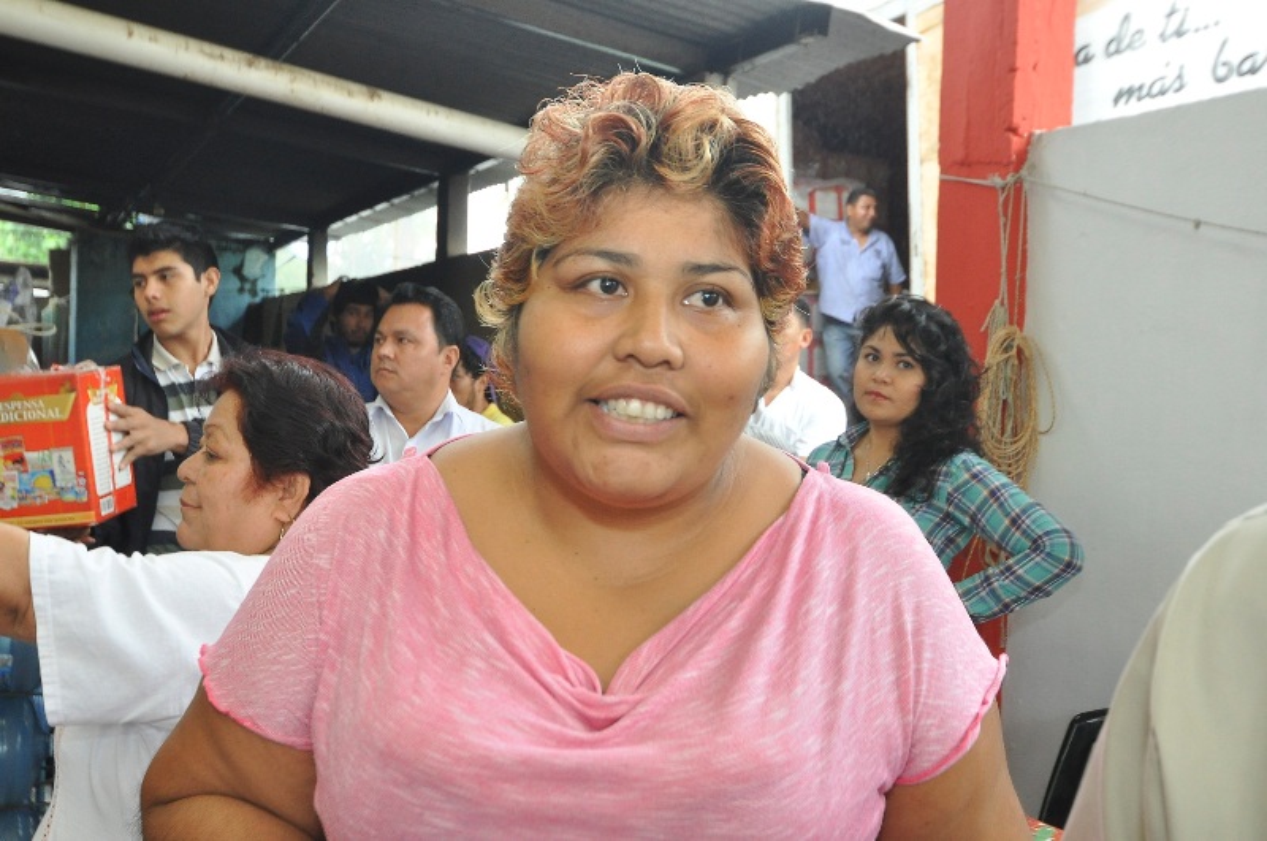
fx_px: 1265
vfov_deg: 36.8
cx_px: 634
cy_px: 420
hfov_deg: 53.2
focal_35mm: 36
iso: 1000
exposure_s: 1/125
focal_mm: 24
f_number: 5.6
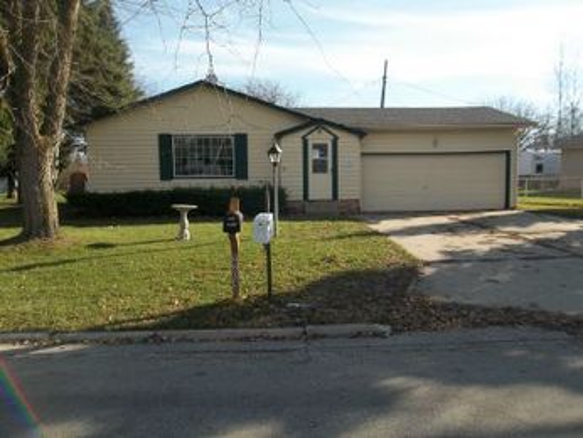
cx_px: 292
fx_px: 455
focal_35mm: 27
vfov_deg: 51.4
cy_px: 219
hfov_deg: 65.3
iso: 80
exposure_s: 1/100
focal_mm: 4.9
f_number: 8.9
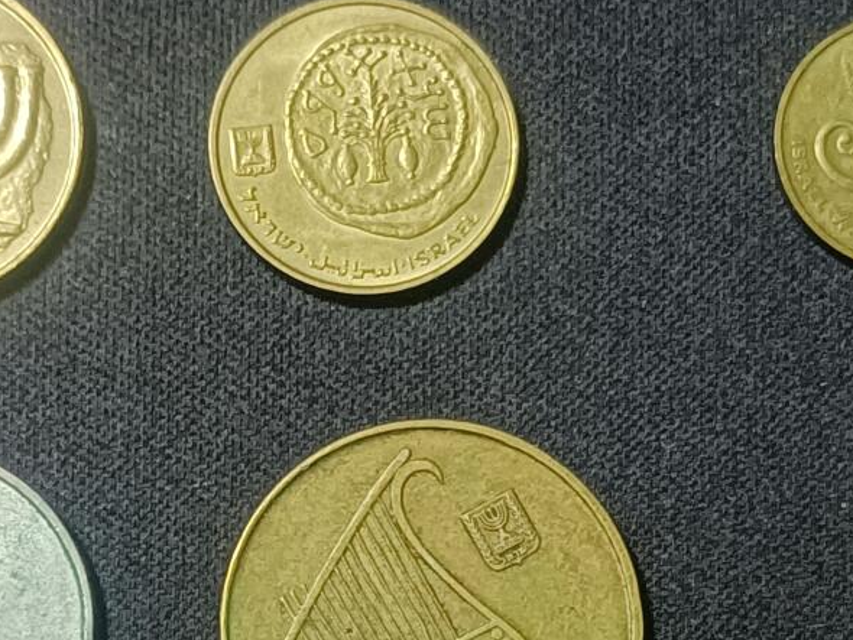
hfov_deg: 19.3
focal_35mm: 102
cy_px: 659
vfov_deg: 14.3
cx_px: 451
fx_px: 2514
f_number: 1.8
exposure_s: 1/33.3
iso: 1191
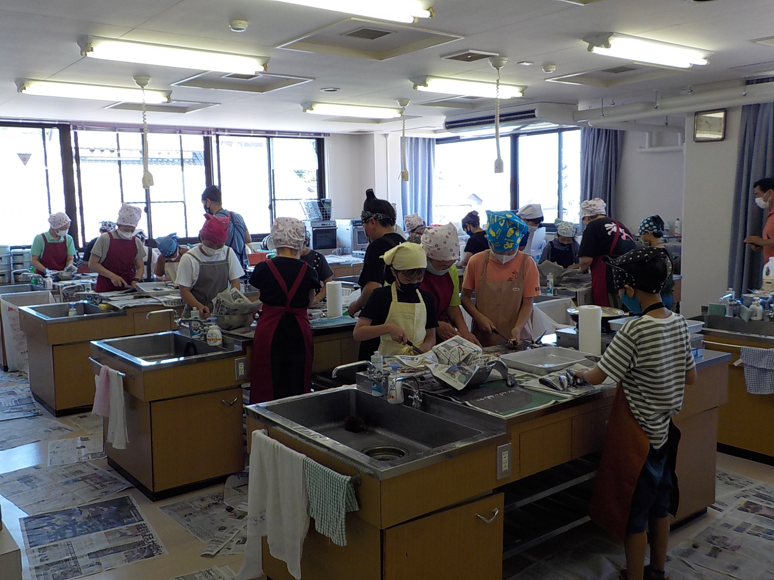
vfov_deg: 46.8
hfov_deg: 60.0
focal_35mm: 30
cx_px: 387
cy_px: 290
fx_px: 671
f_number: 3.3
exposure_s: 1/80
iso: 125
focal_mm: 4.1
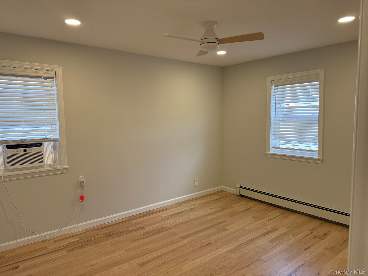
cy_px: 138
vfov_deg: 56.8
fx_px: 255
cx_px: 184
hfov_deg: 71.6
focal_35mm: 24
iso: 125
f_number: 1.78
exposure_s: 1/233
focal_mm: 6.76
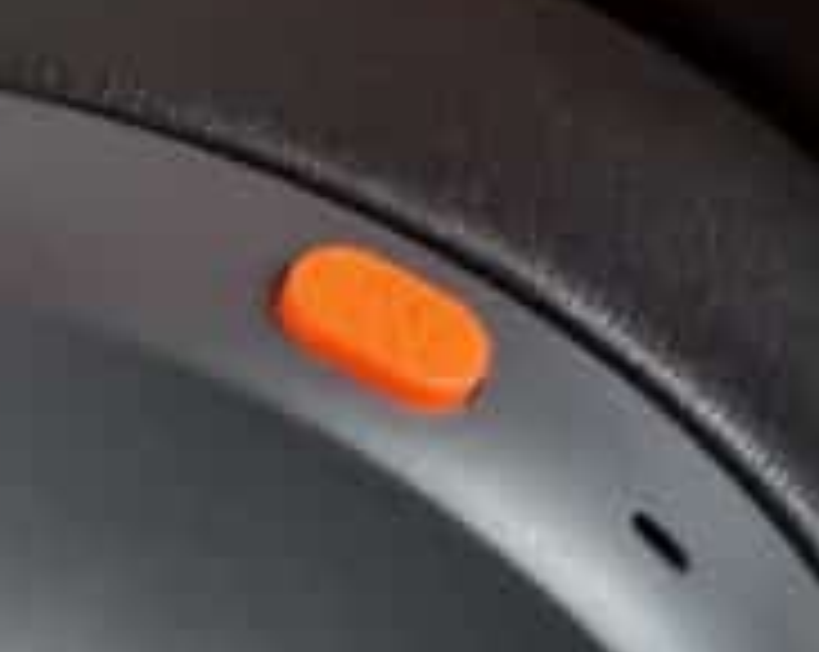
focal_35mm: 132
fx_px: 3194
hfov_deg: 14.2
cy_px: 450
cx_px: -148
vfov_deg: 11.6
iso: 320
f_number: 2.2
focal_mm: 2.22
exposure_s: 1/100
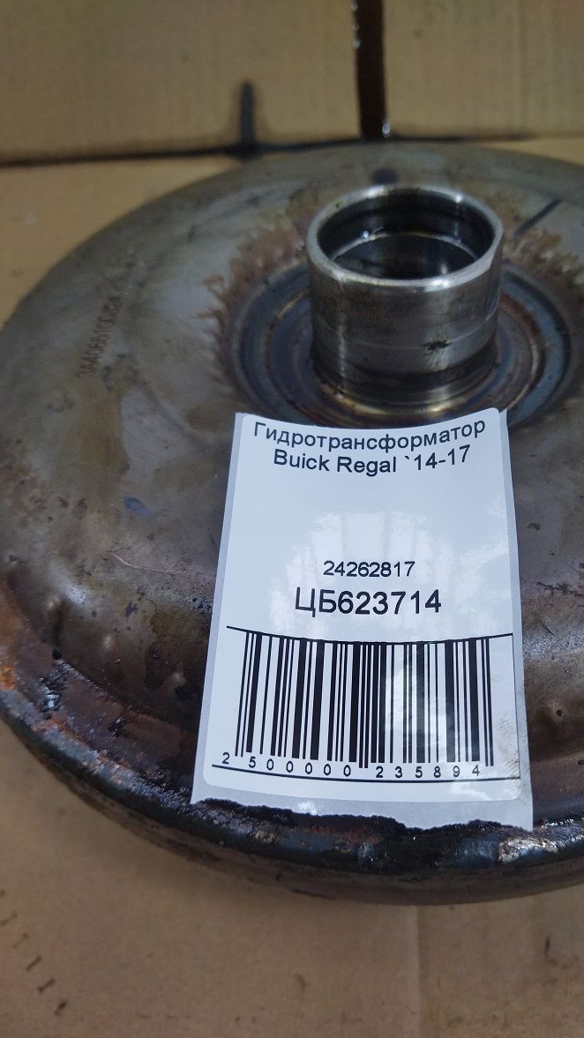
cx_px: 350
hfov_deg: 38.8
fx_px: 826
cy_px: 525
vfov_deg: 64.3
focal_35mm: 30
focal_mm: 4.71
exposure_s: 1/288
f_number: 1.79
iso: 99
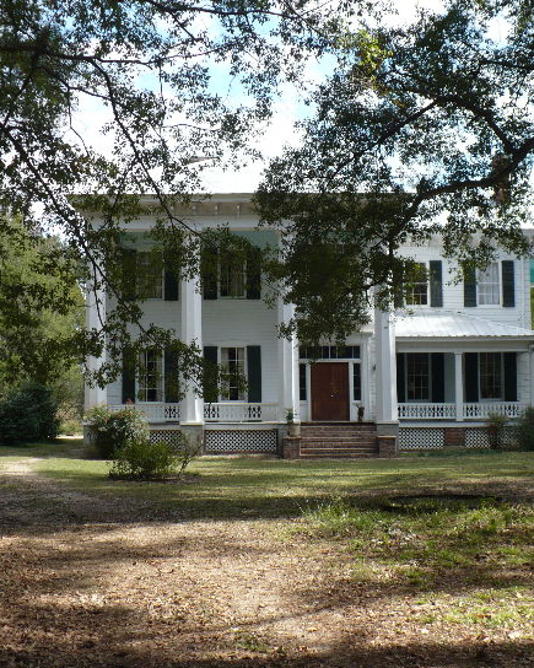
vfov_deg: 38.1
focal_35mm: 49
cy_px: 337
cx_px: 341
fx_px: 968
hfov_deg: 30.7
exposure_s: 1/500
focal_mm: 6.1
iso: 100
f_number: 2.8
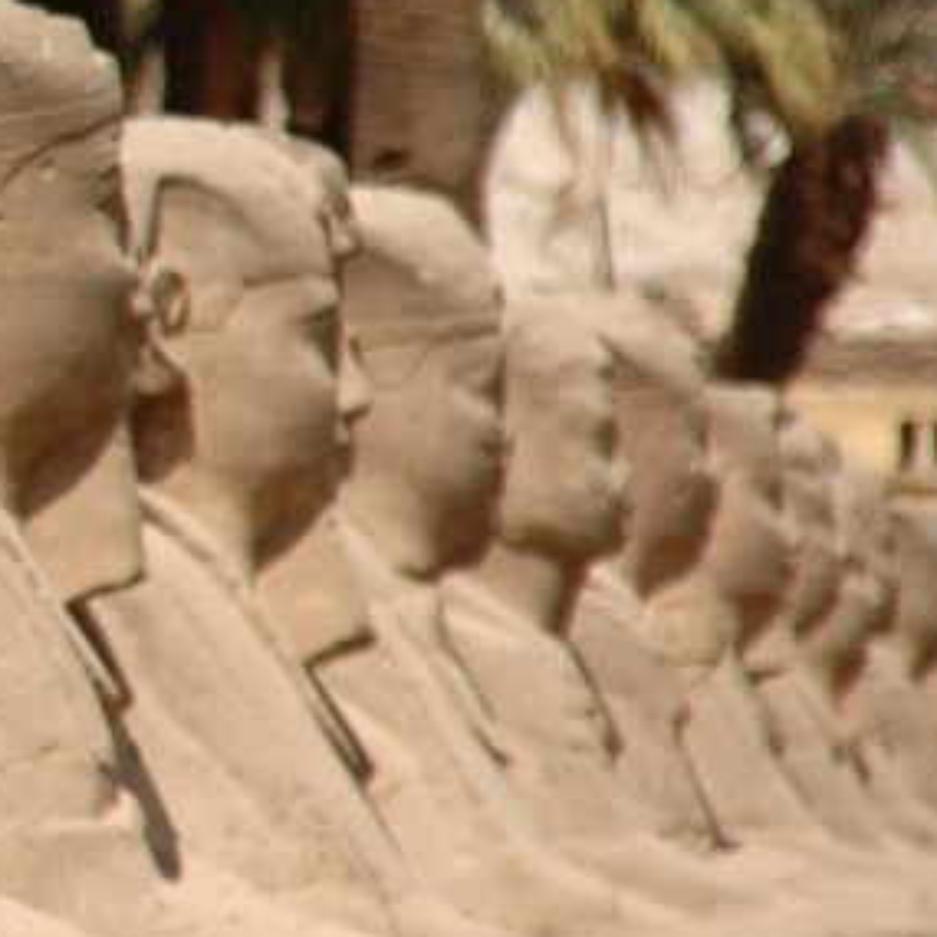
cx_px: -940
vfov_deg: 2.4
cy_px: 242
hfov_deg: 2.4
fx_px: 22166
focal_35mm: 724
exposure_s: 1/1000
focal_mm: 135
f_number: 6
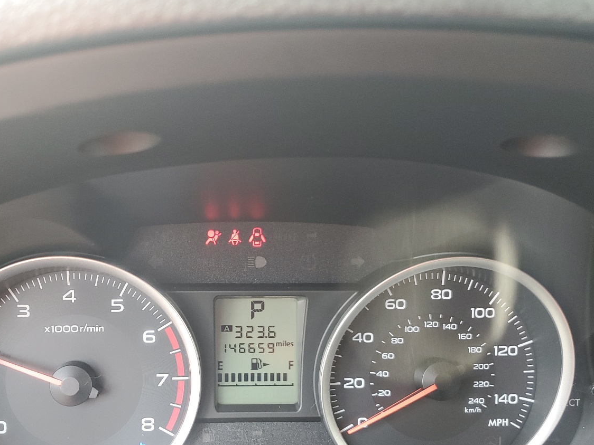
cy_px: 313
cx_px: 222
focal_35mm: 37
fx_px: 635
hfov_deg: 49.6
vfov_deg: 38.0
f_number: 1.5
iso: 92
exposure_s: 1/120
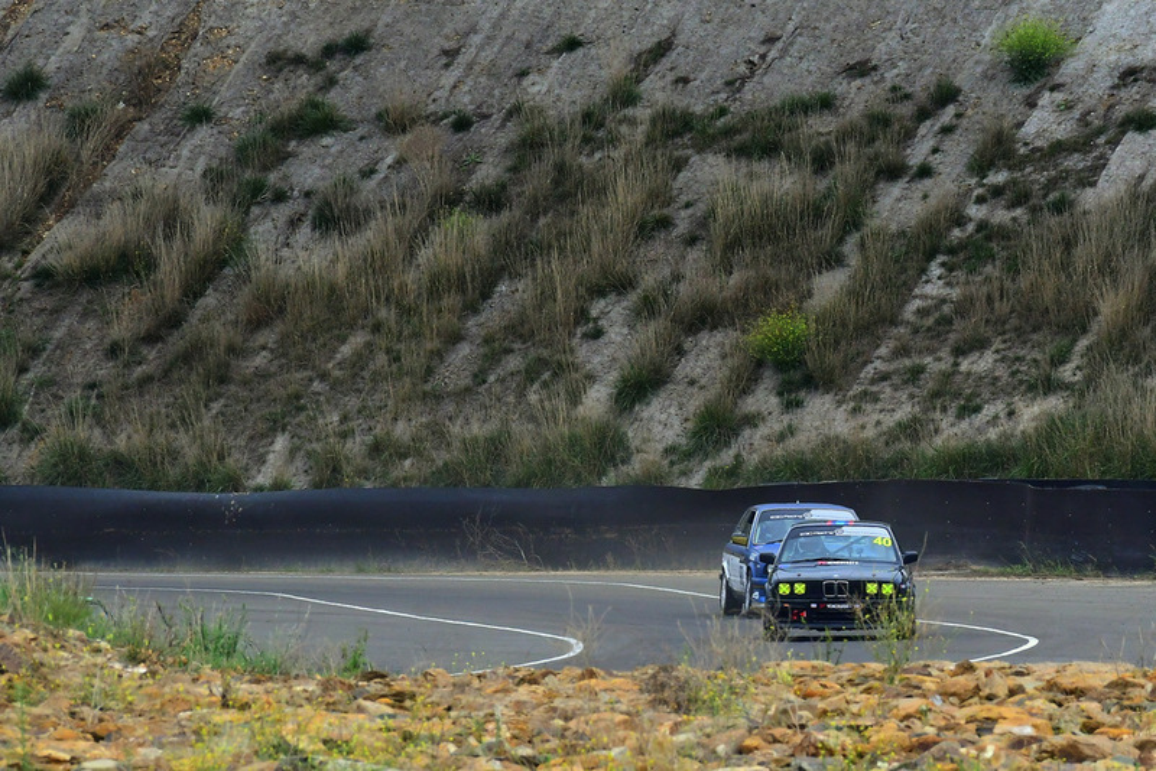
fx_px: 24091
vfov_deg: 1.8
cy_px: 386
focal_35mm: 750
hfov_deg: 2.7
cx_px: 578
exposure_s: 1/640
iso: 1250
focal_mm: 500
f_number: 11
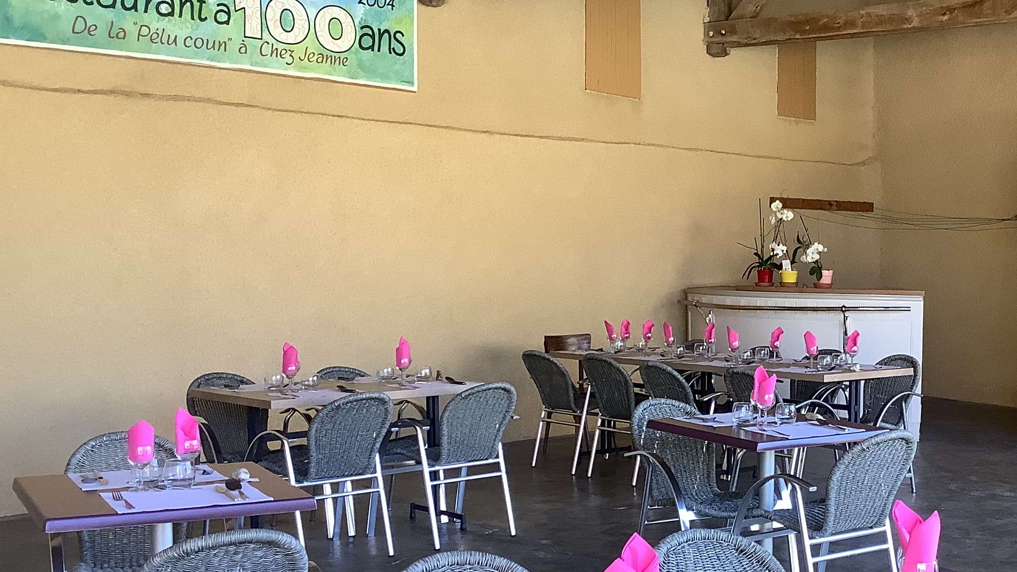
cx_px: 721
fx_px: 1402
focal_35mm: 52
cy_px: 343
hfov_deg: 39.1
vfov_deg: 23.0
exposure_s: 1/100
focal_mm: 3.3
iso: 80
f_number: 2.4
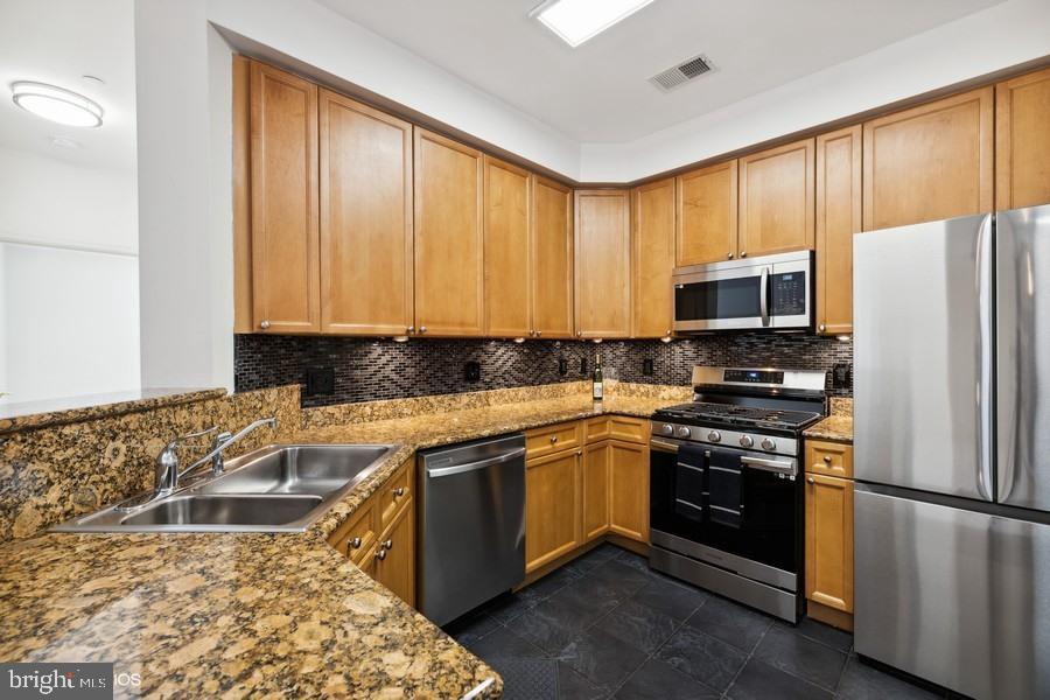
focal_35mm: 14
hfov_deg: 104.3
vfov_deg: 81.2
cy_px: 350
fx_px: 408
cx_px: 525
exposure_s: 1/3.33
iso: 200
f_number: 10
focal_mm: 14
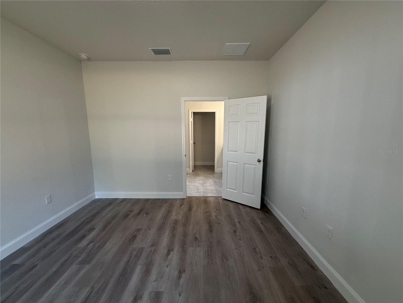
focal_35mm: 14
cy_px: 152
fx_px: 163
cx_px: 202
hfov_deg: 102.1
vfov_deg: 85.7
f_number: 2.2
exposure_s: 1/120
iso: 250
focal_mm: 2.22
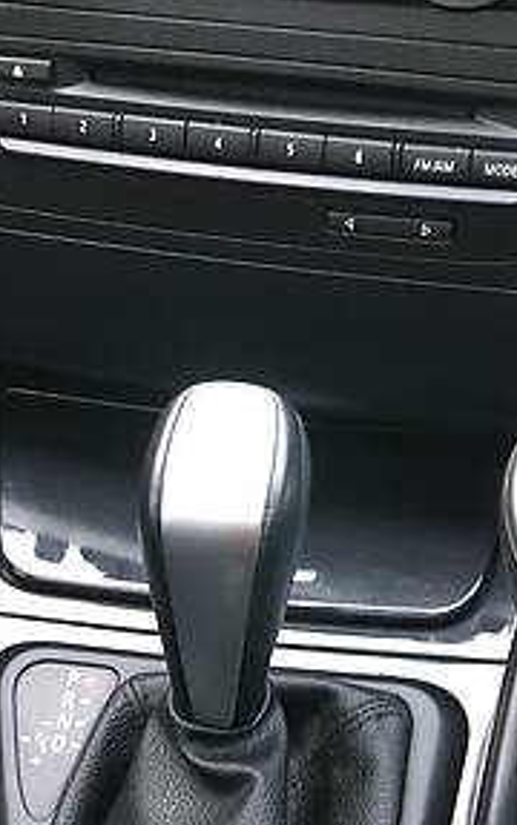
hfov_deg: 21.0
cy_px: 515
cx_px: 267
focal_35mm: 62
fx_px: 1394
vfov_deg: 32.8
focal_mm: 4
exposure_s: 1/7
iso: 80
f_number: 1.8
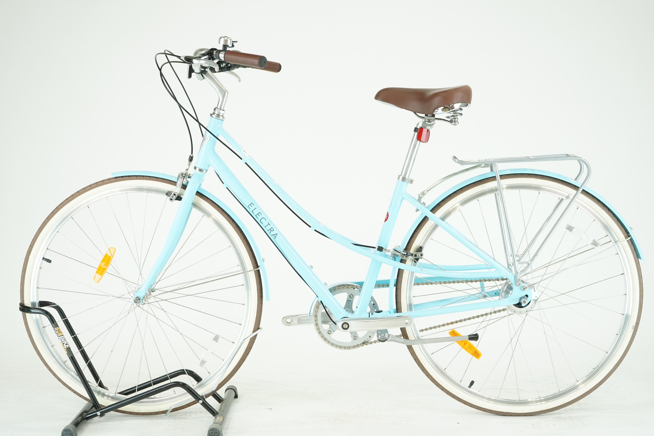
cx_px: 327
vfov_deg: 24.2
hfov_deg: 35.6
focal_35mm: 56
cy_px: 218
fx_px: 1017
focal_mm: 56
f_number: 5.6
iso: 1600
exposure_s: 1/200
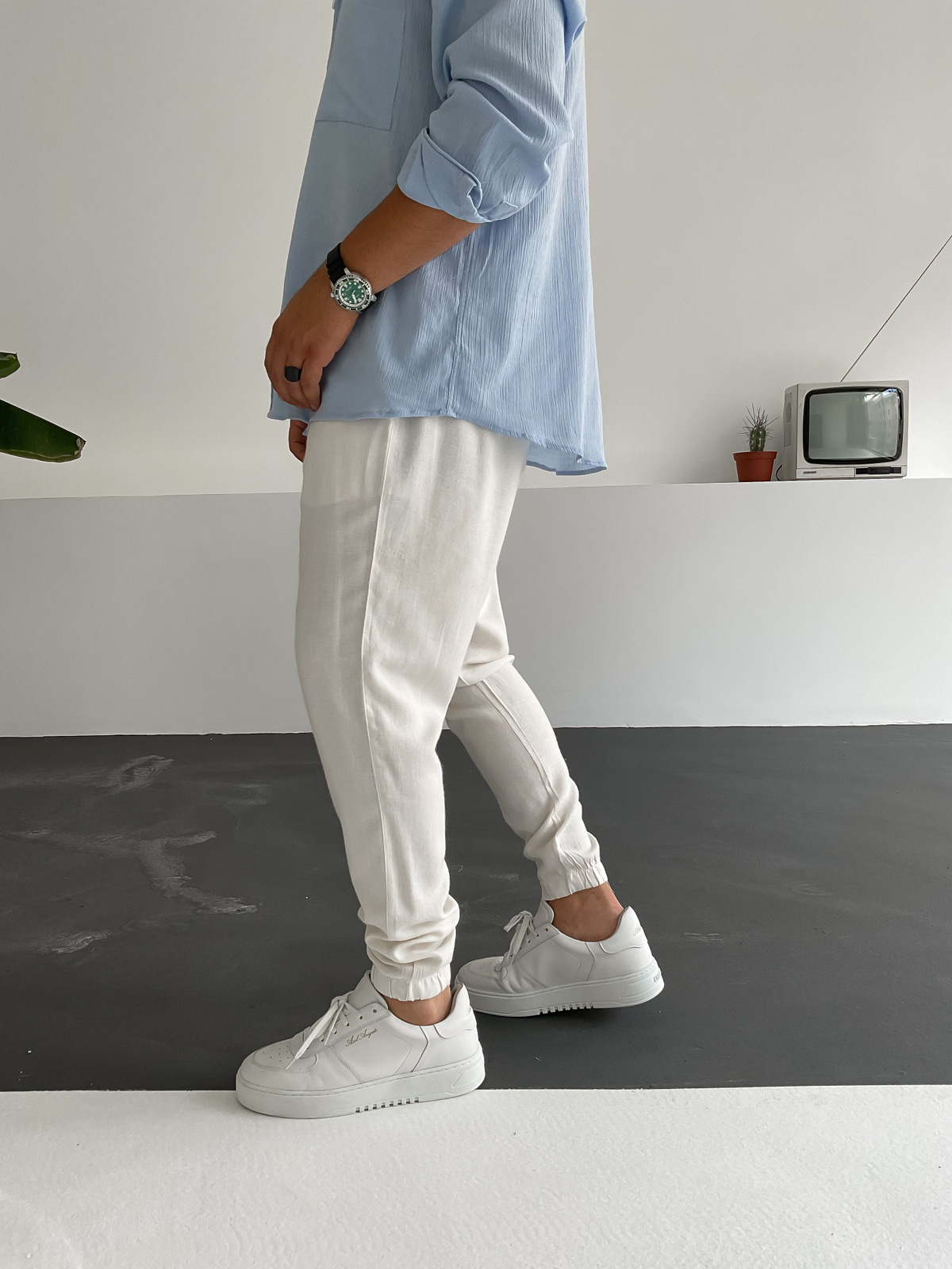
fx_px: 1063
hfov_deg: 48.2
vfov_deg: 61.7
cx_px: 476
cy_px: 634
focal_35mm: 29
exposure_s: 1/120
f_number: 1.8
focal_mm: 3
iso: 40
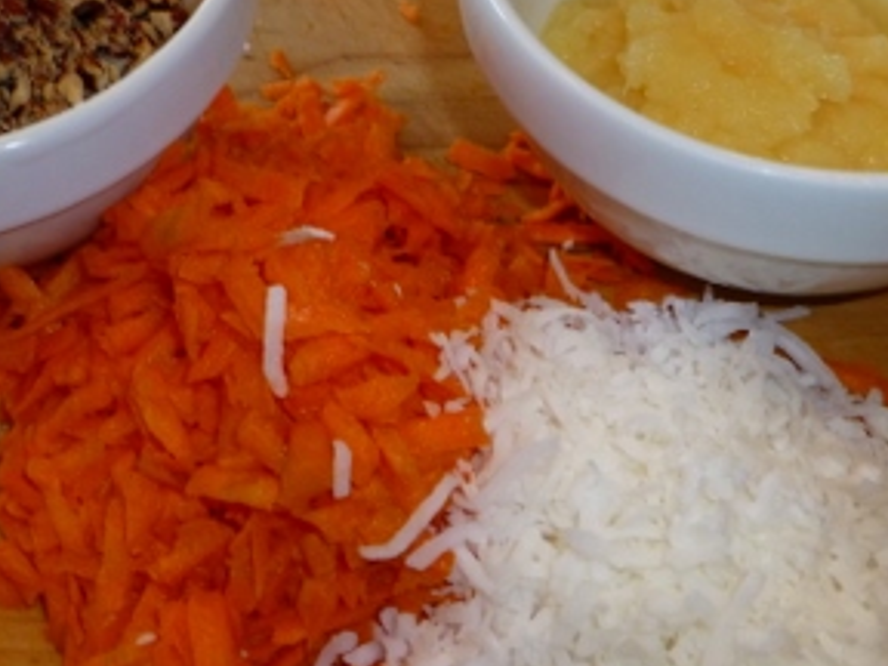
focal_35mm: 50
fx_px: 1283
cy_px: 194
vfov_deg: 28.8
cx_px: 352
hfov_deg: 38.0
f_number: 3.6
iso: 200
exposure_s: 1/60
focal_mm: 5.4
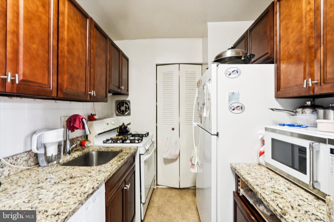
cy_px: 111
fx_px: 153
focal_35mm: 16
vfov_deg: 72.1
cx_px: 167
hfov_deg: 95.0
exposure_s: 1
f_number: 7.1
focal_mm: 11
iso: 200
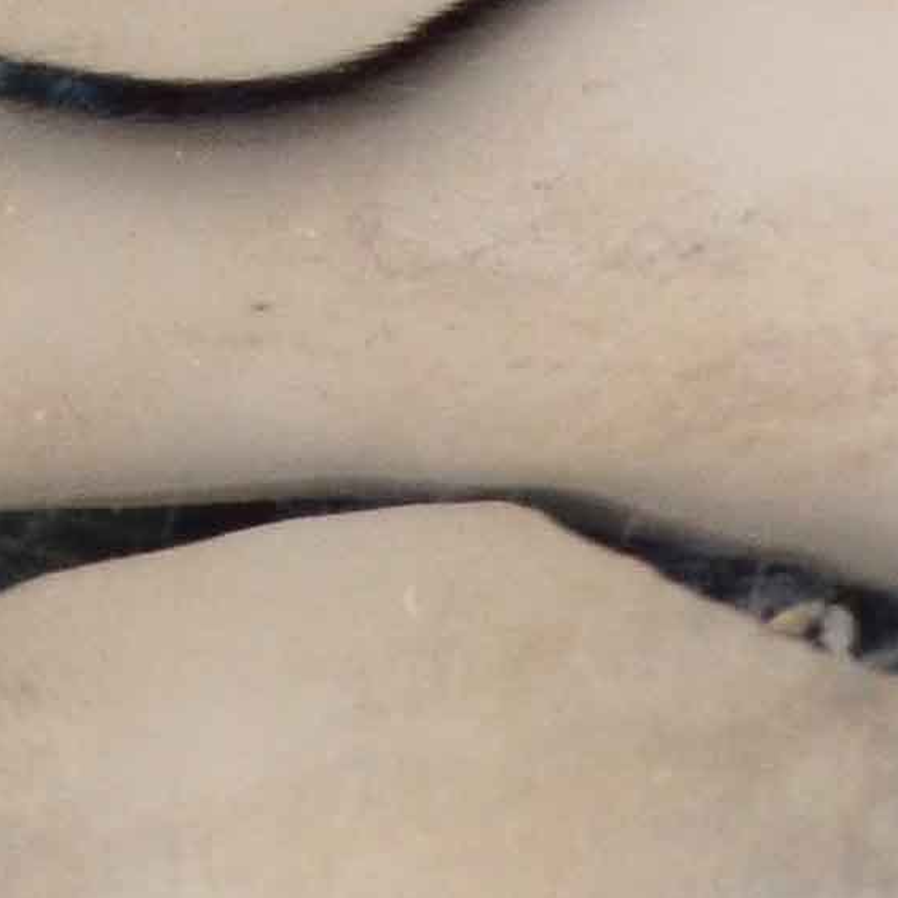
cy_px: 1951
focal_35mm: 613
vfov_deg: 2.8
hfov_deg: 2.9
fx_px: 17983
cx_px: 710
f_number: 16
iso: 400
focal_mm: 55
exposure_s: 1/160
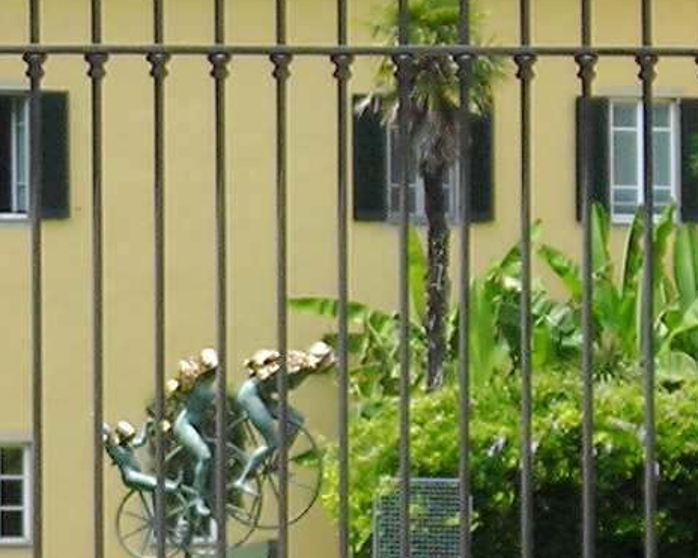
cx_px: -412
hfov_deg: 8.4
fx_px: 4647
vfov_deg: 6.9
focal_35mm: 225
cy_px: 447
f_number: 3.2
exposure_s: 1/400
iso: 50
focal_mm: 6.3
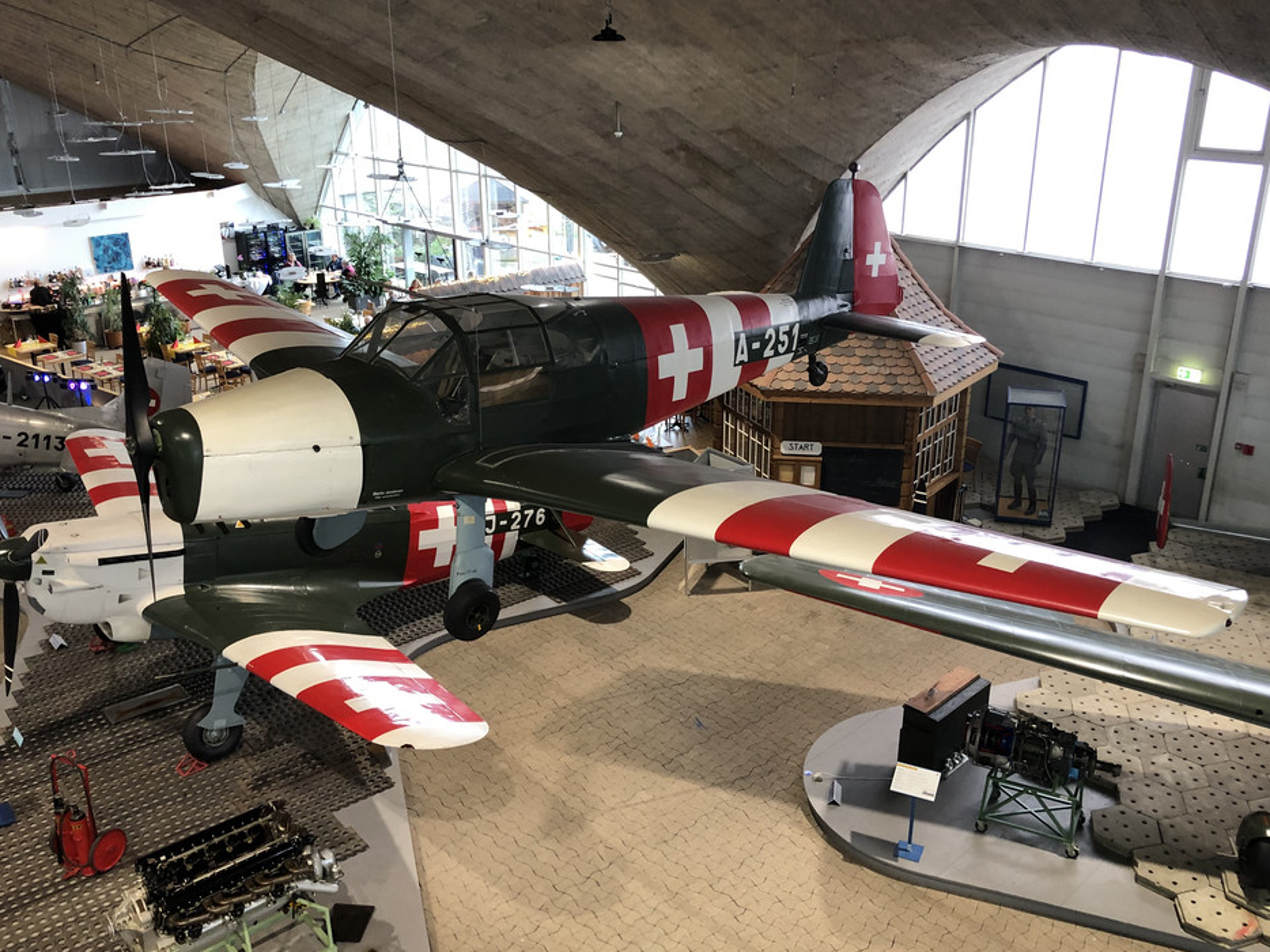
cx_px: 655
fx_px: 1174
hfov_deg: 56.8
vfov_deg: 44.1
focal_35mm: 32
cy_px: 469
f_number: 1.8
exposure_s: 1/17
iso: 40
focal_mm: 3.99
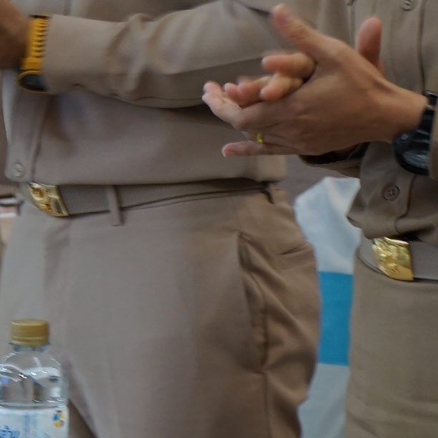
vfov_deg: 6.3
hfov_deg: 6.3
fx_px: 3965
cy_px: -155
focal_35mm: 277
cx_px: 96
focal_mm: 66
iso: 800
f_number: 5.6
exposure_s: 1/15
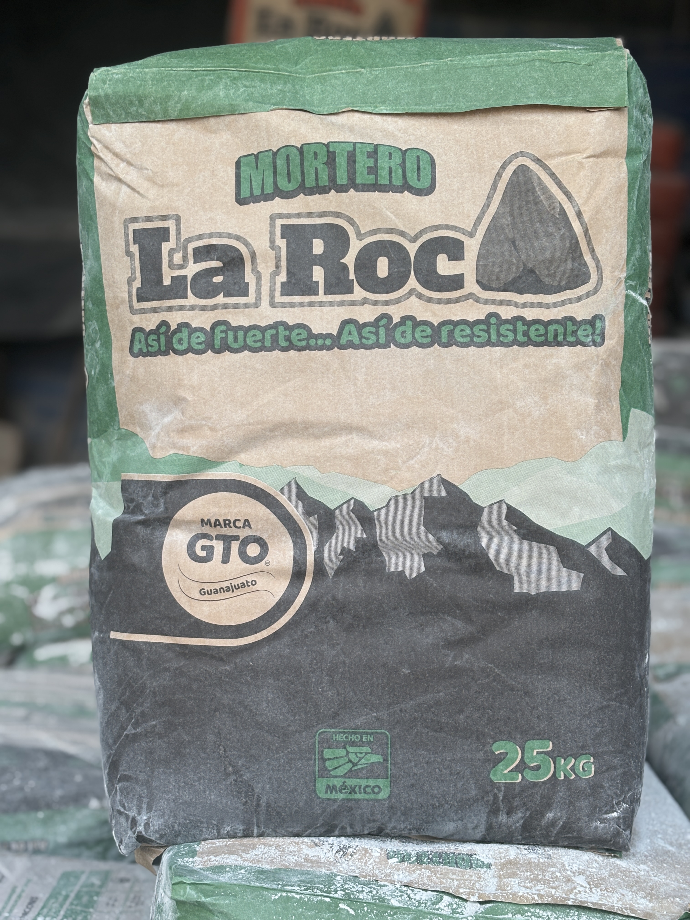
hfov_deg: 28.0
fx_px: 1382
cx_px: 345
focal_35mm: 52
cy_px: 460
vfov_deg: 36.8
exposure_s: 1/60
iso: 50
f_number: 1.6
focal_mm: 5.96
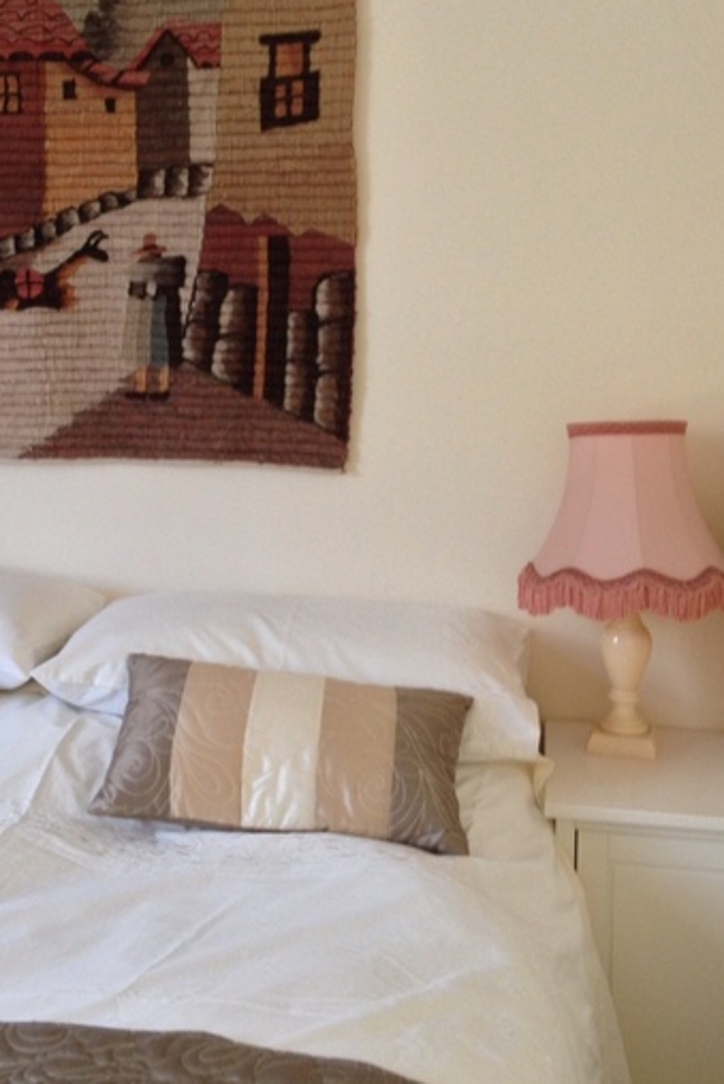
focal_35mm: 55
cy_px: 440
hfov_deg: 24.4
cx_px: 205
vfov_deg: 36.1
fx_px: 1658
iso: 80
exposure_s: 1/20
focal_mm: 4.28
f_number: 2.4
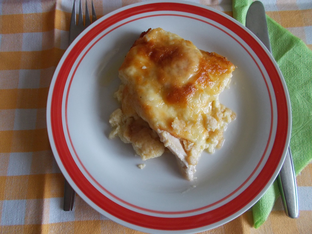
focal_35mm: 26
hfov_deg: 67.3
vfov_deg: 53.1
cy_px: 117
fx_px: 234
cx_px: 156
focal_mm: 4.6
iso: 200
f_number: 3.2
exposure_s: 1/20
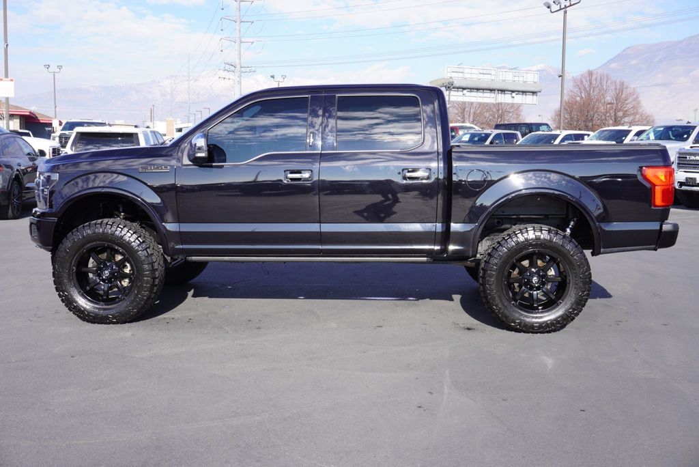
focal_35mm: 38
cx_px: 350
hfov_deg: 51.3
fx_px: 729
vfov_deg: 35.5
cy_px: 234
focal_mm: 25
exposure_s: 1/125
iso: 100
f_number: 9
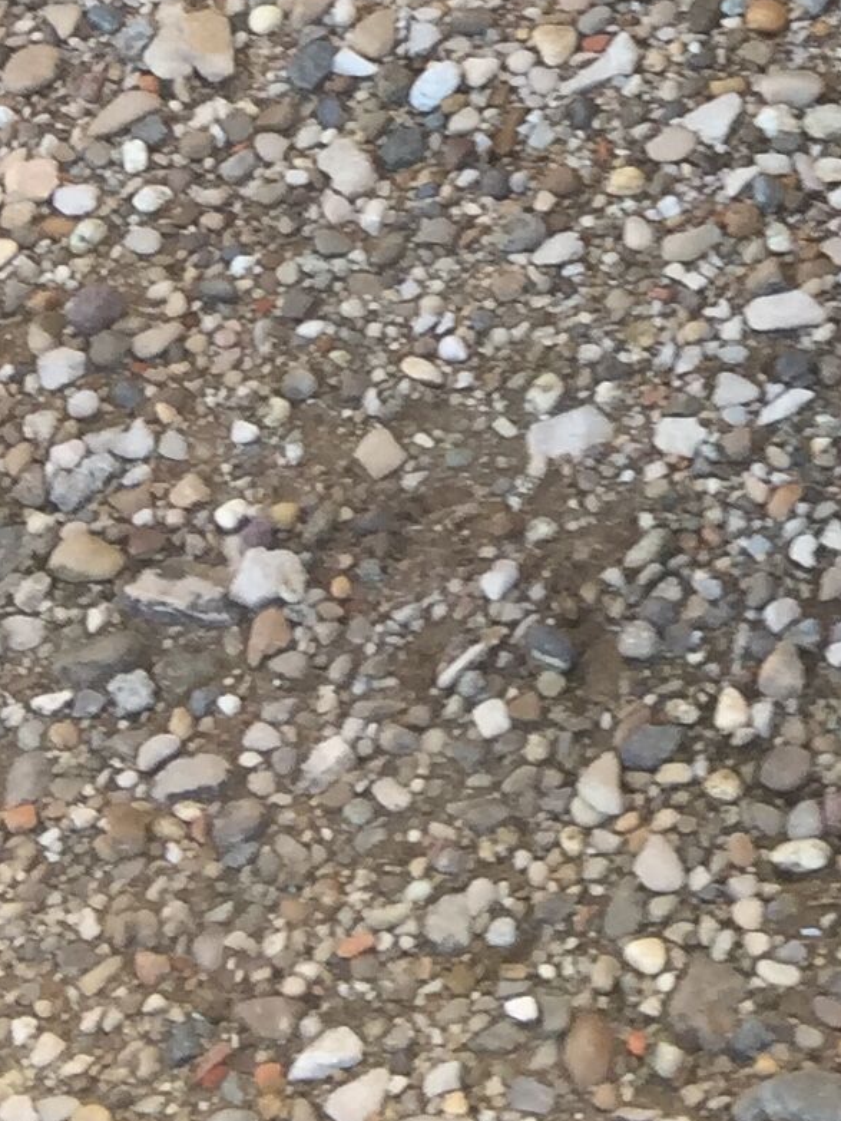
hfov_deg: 11.1
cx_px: 1703
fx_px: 3917
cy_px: -704
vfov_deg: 14.8
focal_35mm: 121
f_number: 2.2
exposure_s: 1/206
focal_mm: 4.15
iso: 32
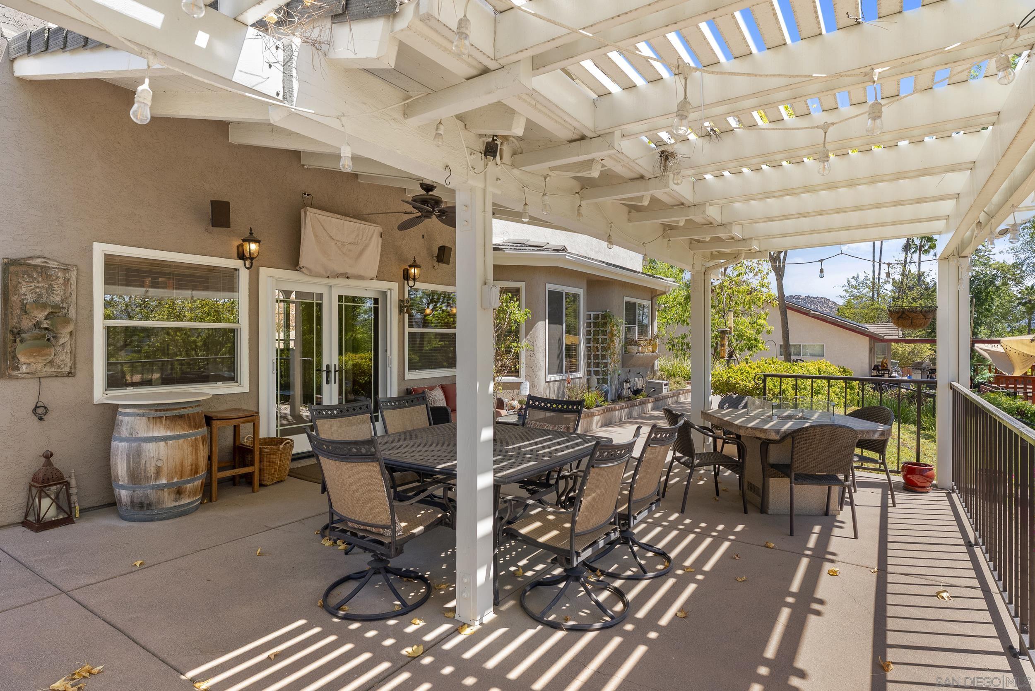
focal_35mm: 19
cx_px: 518
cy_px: 346
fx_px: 547
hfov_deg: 86.9
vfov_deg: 64.6
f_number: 6.3
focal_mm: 19
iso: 500
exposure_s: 1/250
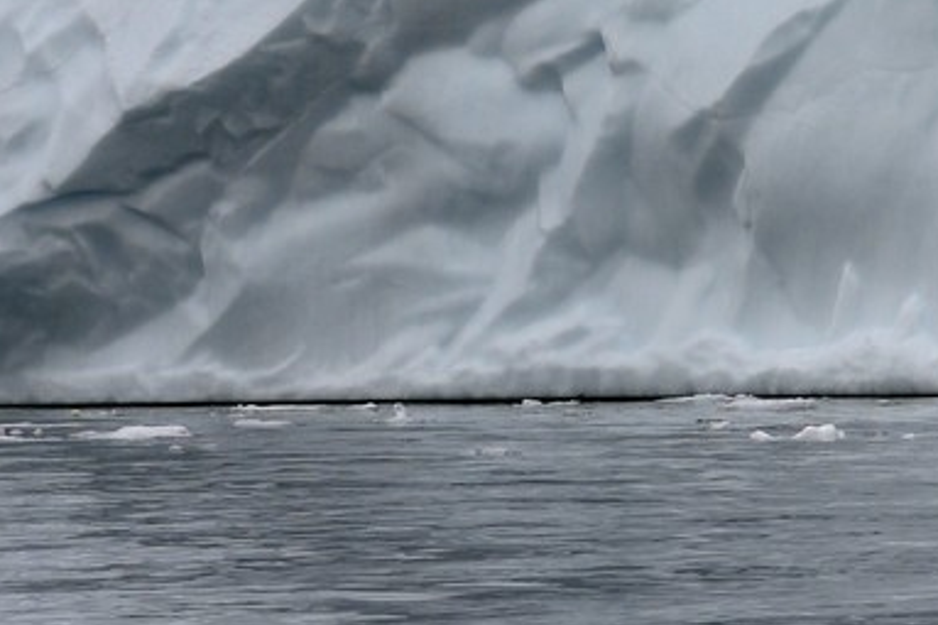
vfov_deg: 3.3
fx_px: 10652
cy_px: -645
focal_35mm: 409
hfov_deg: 5.0
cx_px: 1834
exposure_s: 1/800
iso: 400
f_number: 7.1
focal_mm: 98
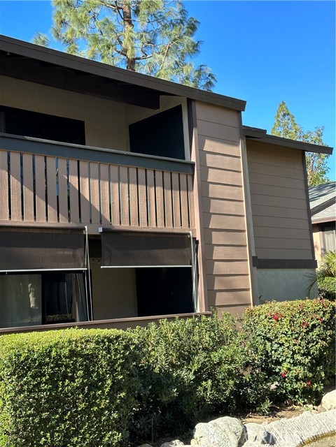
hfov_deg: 30.3
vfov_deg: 39.7
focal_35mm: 48
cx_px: 168
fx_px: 621
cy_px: 224
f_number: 1.78
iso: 64
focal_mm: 6.86
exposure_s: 1/767
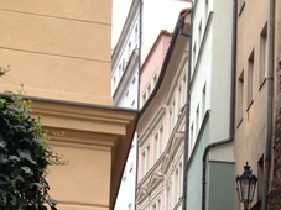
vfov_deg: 14.0
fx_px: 803
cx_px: 255
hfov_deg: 19.5
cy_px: 316
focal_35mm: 99
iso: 50
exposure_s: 1/242
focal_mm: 4.12
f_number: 2.4
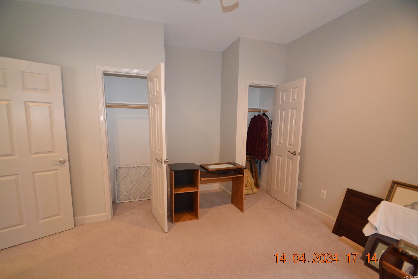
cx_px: 209
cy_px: 140
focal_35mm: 15
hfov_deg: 100.4
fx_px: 174
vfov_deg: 77.3
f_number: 3.5
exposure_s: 1/60
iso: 1800
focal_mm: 10
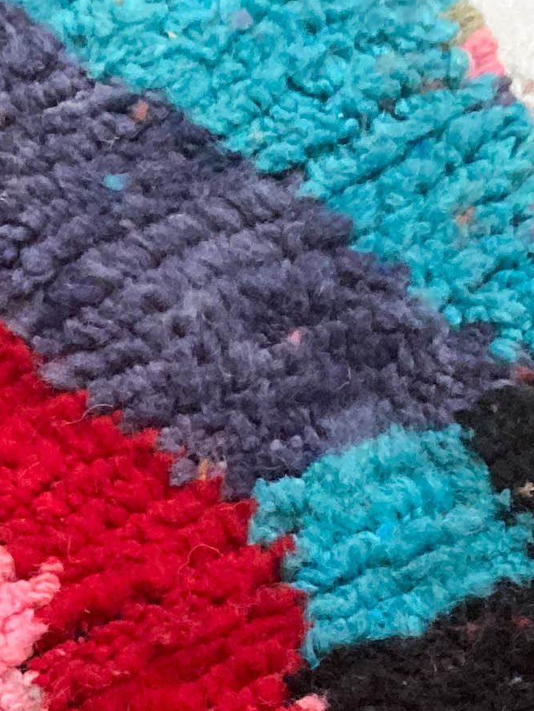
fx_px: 2631
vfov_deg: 12.7
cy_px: 1570
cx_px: -370
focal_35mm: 128
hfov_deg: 11.0
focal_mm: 3.99
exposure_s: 1/35
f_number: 1.8
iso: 250
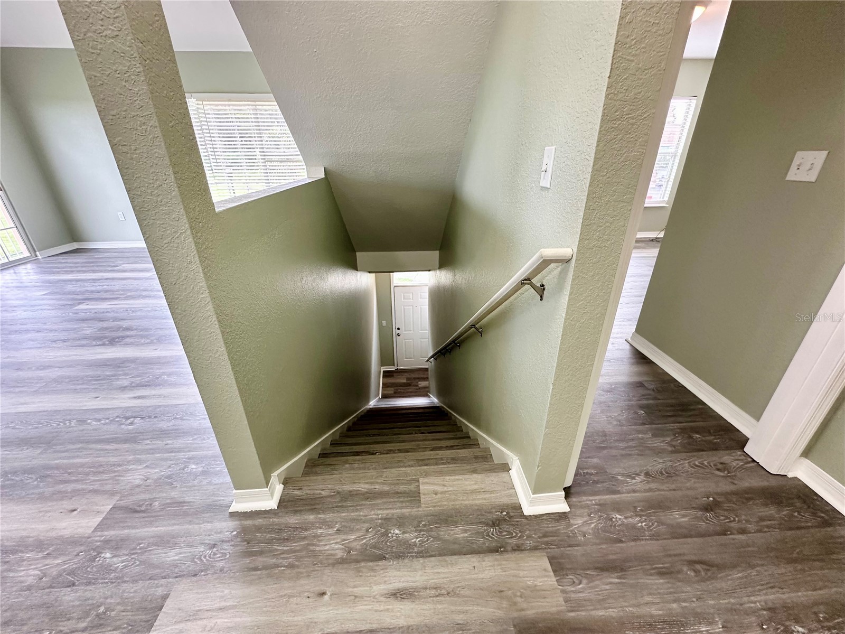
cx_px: 422
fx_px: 342
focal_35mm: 14
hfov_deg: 102.1
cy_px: 317
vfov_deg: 85.7
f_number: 2.2
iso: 250
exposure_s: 1/120
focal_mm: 2.22
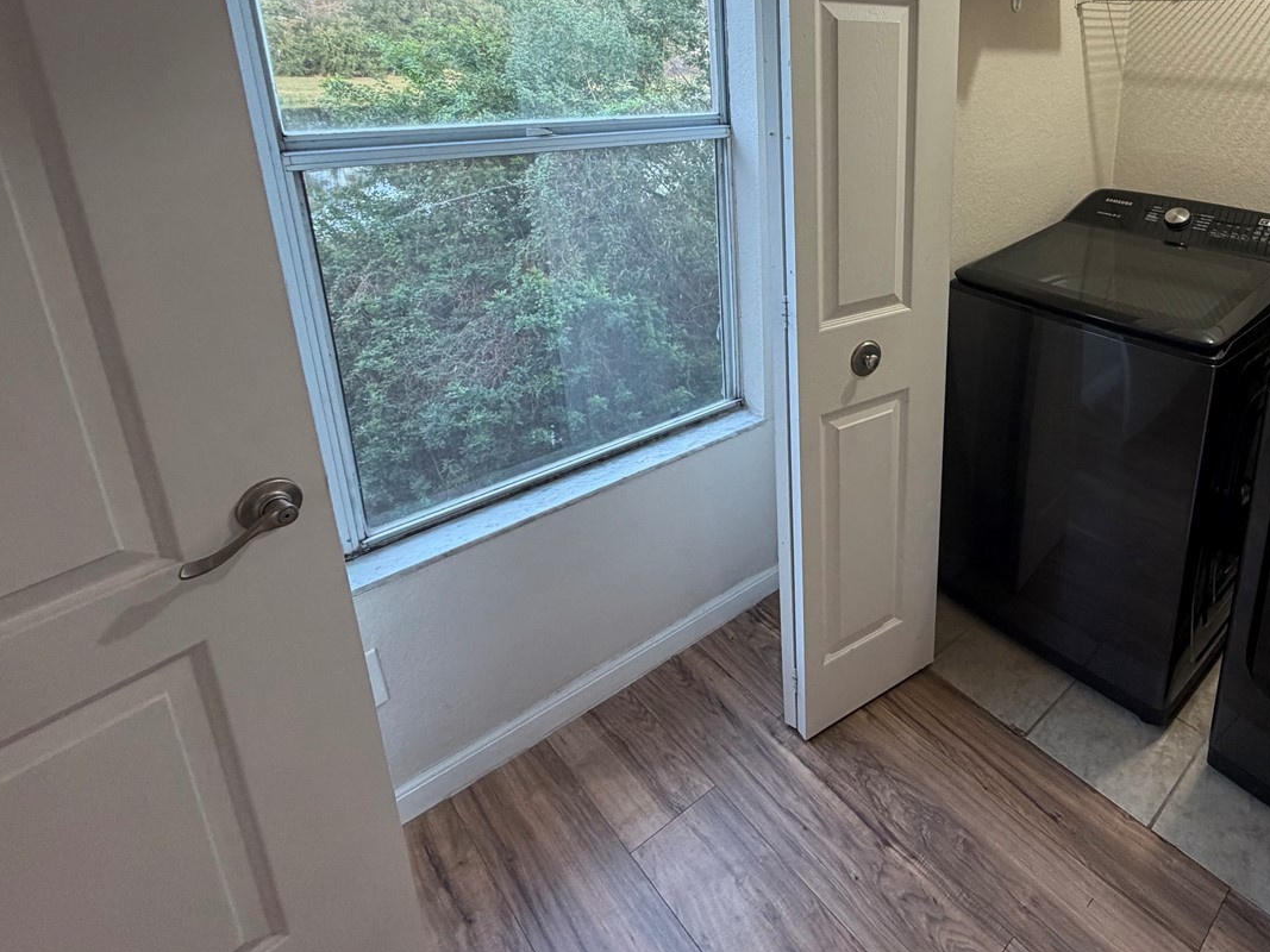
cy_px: 270
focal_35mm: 21
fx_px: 770
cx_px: 914
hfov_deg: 74.7
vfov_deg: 60.8
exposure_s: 1/60
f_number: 2.2
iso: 200
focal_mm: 2.22
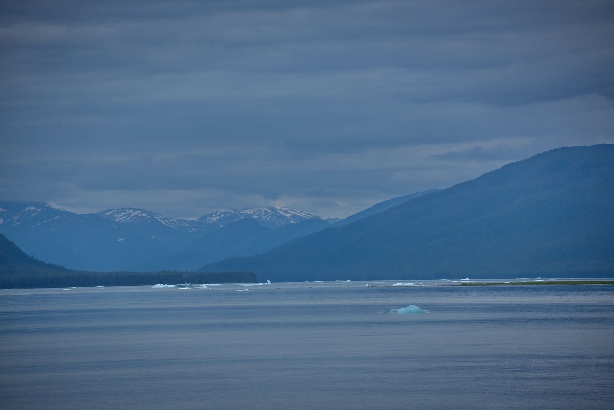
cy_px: 210
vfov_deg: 7.8
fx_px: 3003
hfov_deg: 11.7
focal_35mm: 176
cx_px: 302
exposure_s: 1/400
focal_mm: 170
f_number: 7.1
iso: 100
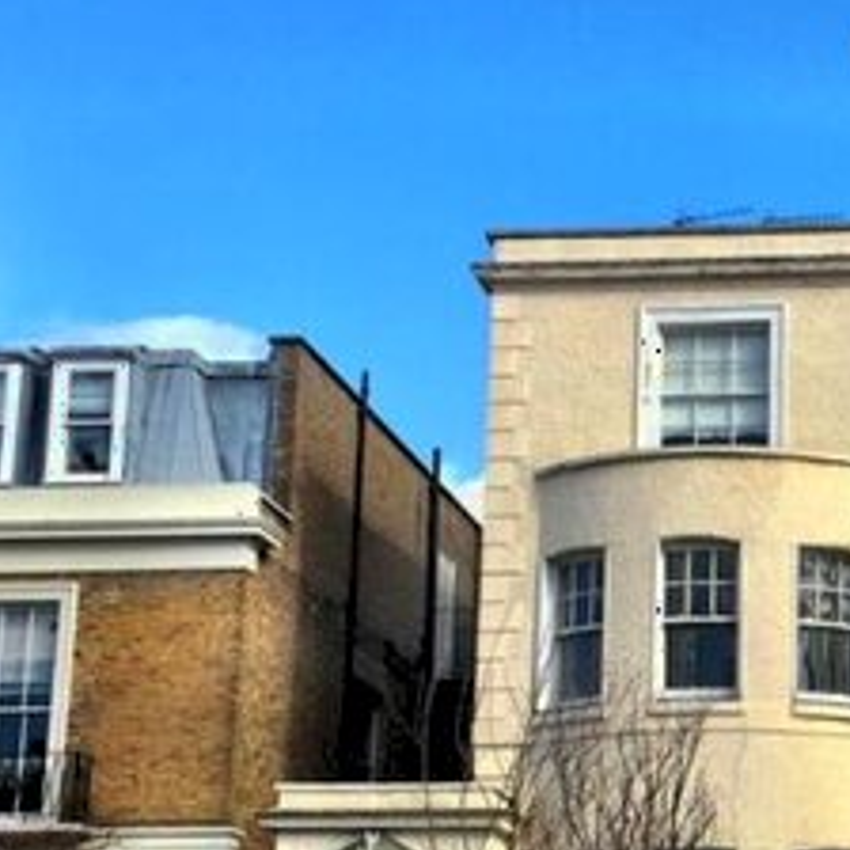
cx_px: 983
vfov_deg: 21.5
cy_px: 647
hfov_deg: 20.4
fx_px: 2222
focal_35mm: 80
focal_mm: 4.15
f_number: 2.2
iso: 32
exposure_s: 1/1014
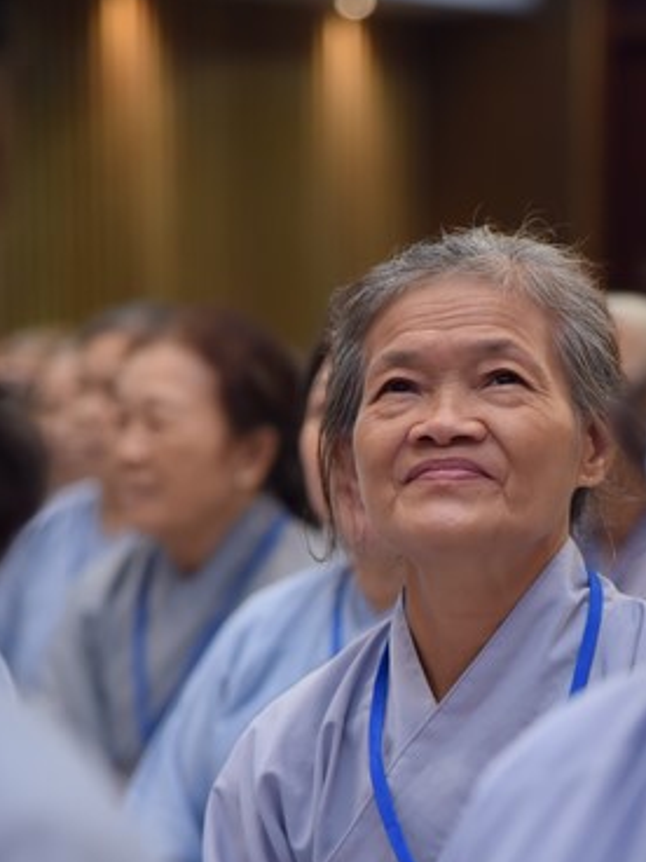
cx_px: 499
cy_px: 658
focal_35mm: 204
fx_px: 5076
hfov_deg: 7.3
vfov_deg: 9.7
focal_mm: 120
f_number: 4
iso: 1250
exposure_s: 1/160
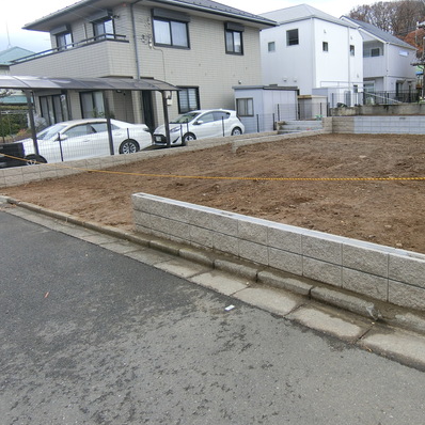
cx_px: 306
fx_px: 375
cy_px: 170
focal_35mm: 27
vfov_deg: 58.6
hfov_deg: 56.8
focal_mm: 4.06
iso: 80
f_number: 2.7
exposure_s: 1/160
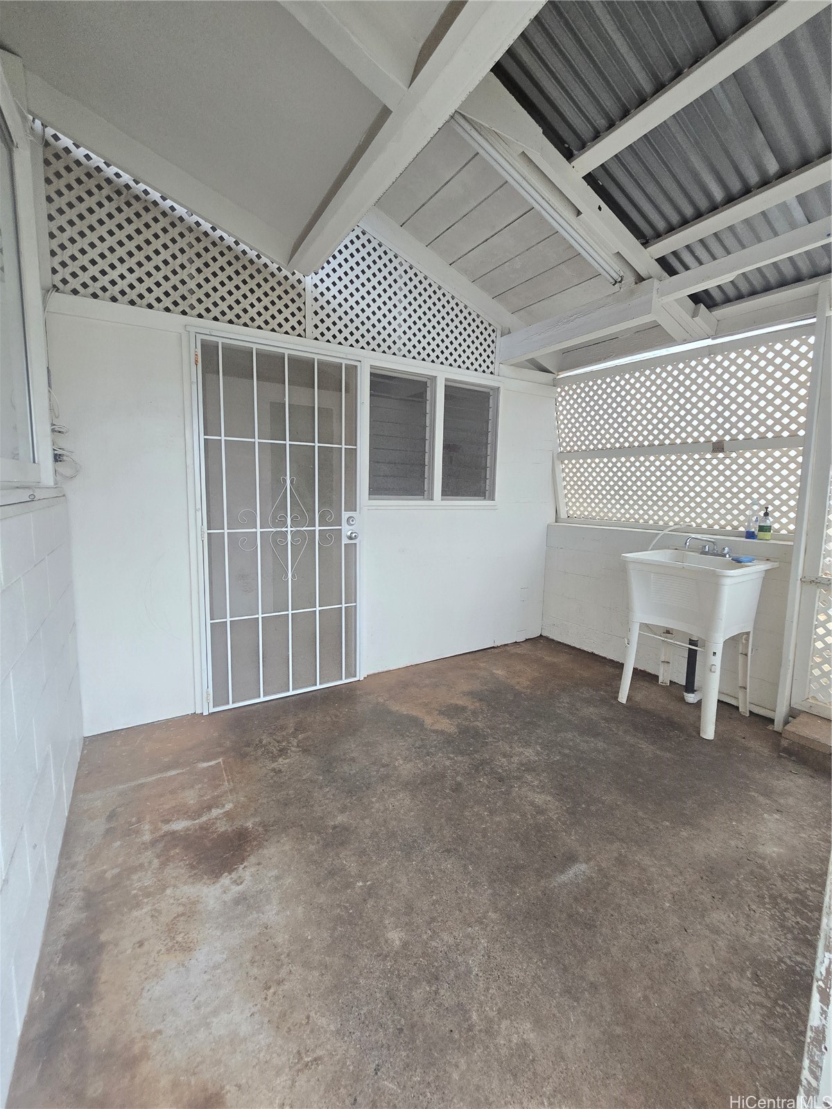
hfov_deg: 89.9
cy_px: 554
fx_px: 417
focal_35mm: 13
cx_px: 416
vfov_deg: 106.2
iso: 320
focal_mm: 2.2
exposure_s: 1/60
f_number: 2.2
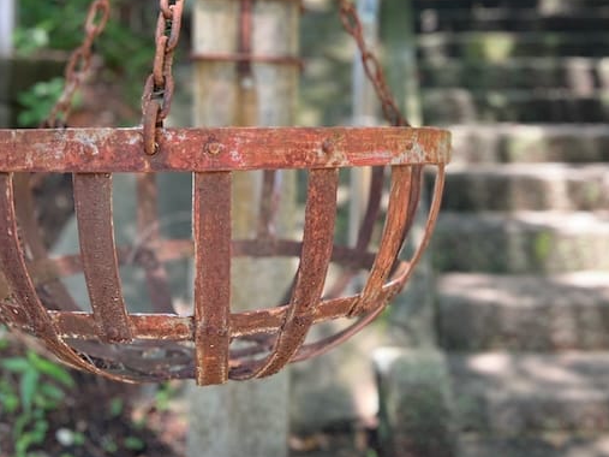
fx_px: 721
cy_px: 119
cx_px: 344
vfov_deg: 34.4
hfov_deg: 45.7
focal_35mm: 41
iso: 64
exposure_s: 1/121
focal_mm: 5.7
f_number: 1.5
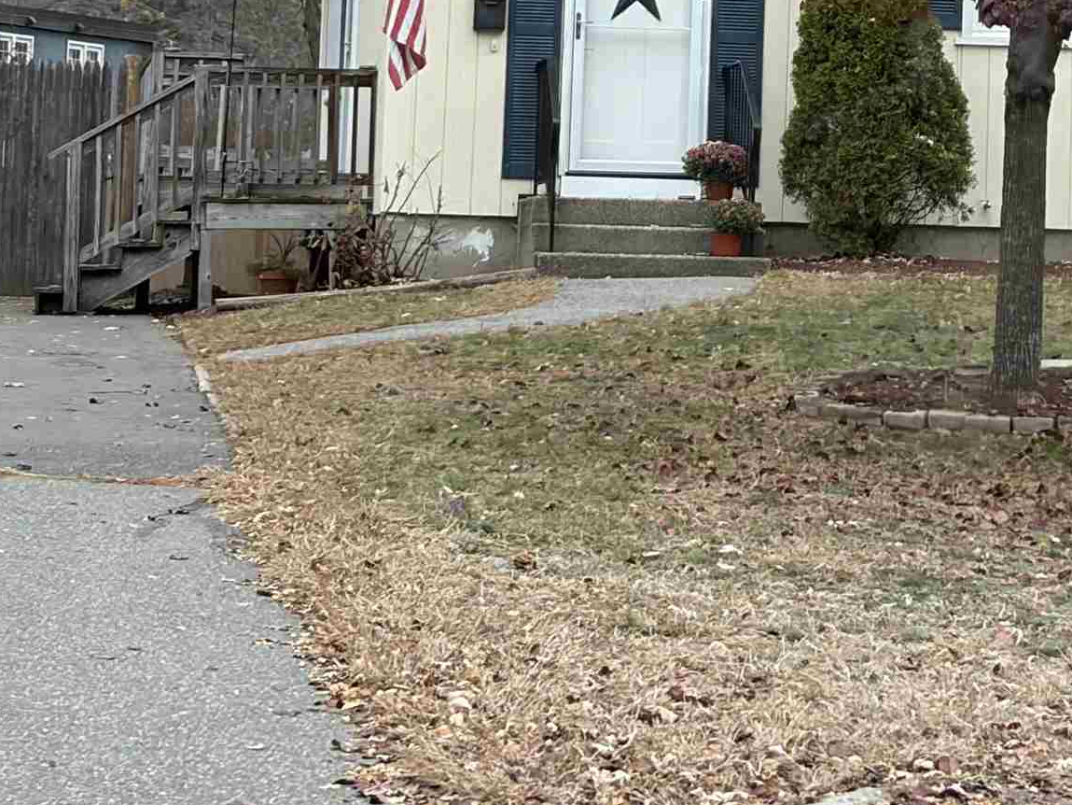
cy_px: -108
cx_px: 1047
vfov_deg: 10.5
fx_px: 4305
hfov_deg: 14.0
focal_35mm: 139
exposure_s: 1/193
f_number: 1.6
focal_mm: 5.96
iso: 32
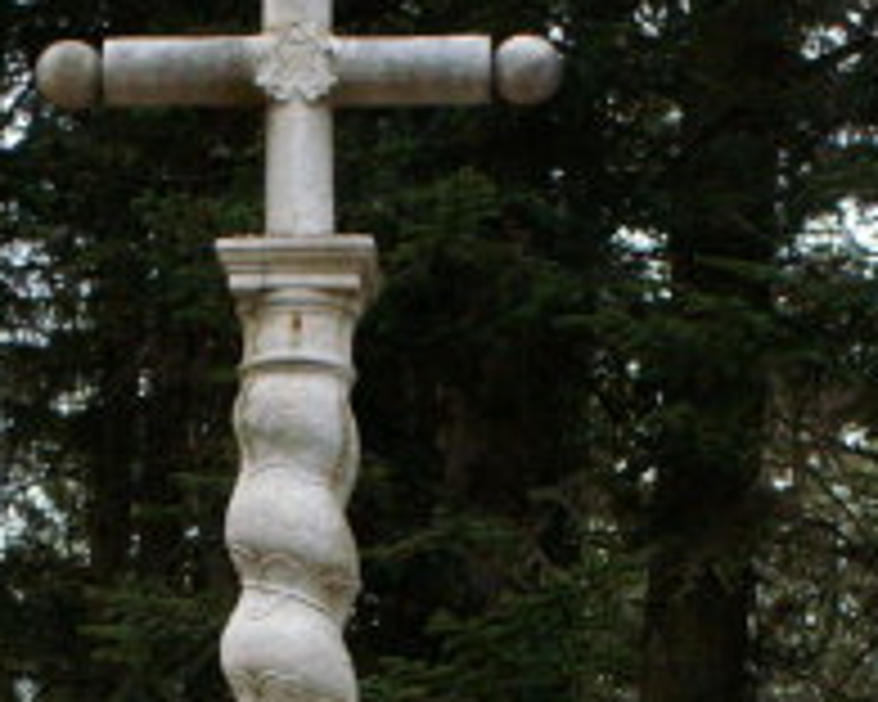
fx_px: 3279
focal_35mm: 126
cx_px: 230
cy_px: 896
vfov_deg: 11.9
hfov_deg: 15.2
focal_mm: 35
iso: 1600
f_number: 9
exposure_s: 1/250
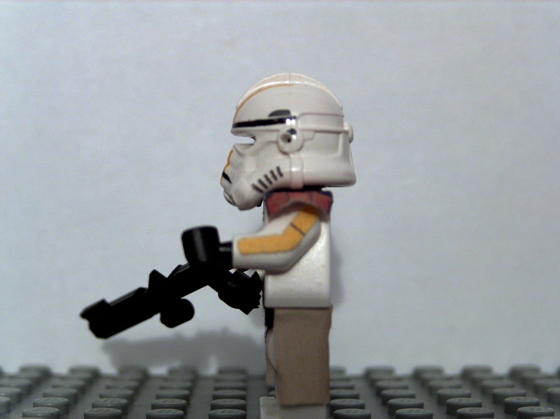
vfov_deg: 20.4
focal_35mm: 72
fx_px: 1164
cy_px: 210
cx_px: 280
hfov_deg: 27.1
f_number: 2.9
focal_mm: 14.73
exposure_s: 1/2.07
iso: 100
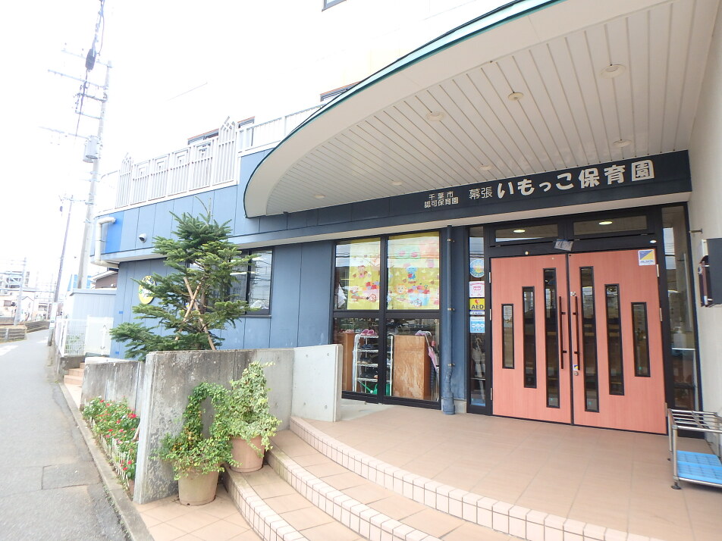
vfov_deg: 63.4
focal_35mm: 21
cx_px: 361
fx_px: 438
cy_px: 270
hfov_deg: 79.0
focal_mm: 3.7
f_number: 3.5
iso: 125
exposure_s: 1/125
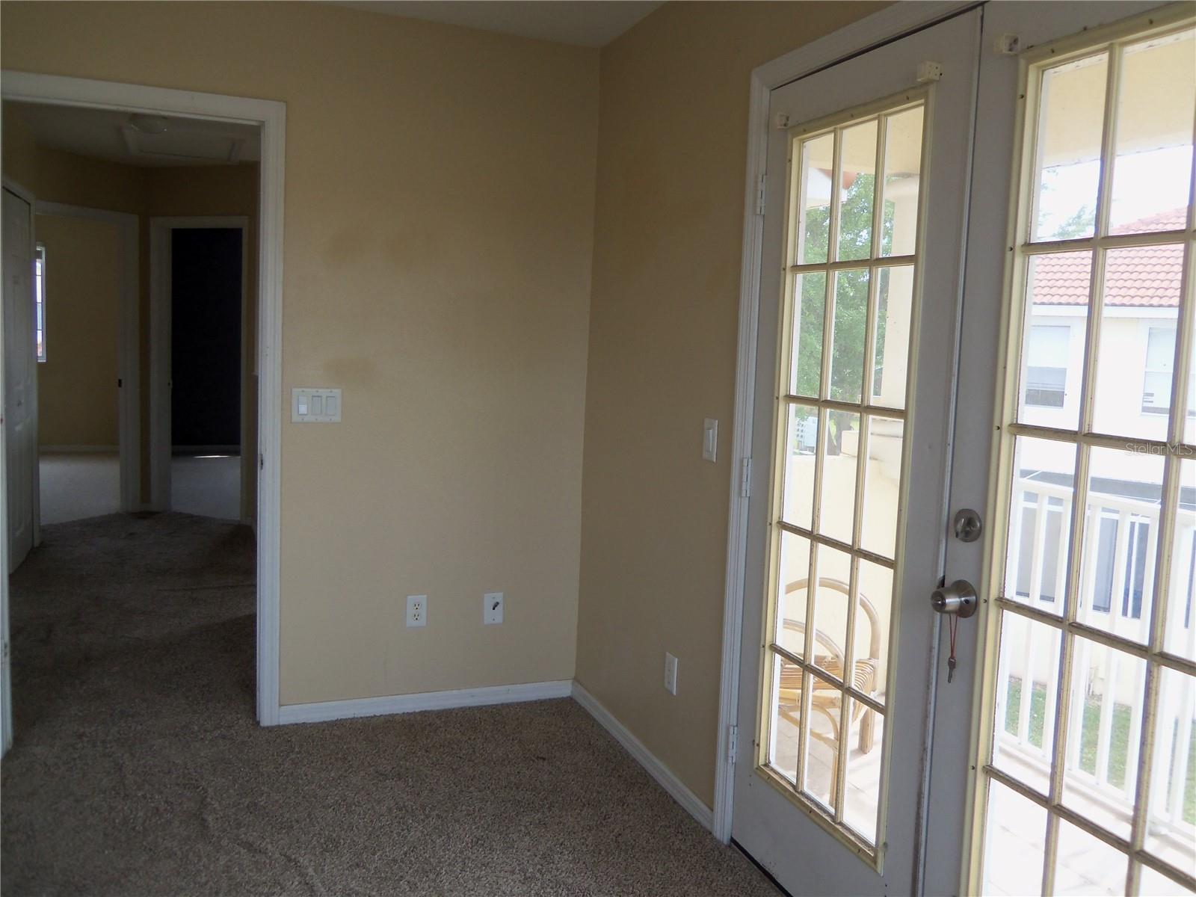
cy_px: 448
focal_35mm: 28
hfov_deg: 63.4
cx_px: 598
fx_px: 967
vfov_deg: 49.7
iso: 64
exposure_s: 1/50
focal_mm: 5.1
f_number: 3.9
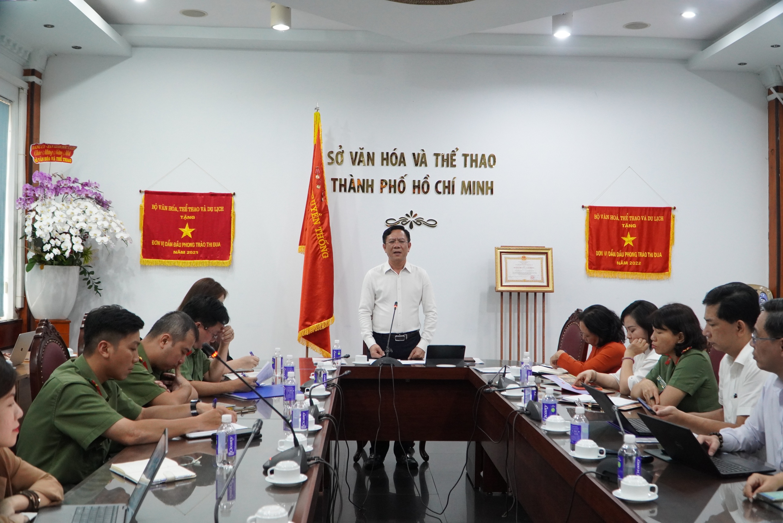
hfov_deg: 55.1
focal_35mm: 34
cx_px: 392
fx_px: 751
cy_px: 262
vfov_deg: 38.4
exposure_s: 1/125
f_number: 4
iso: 2500
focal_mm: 23
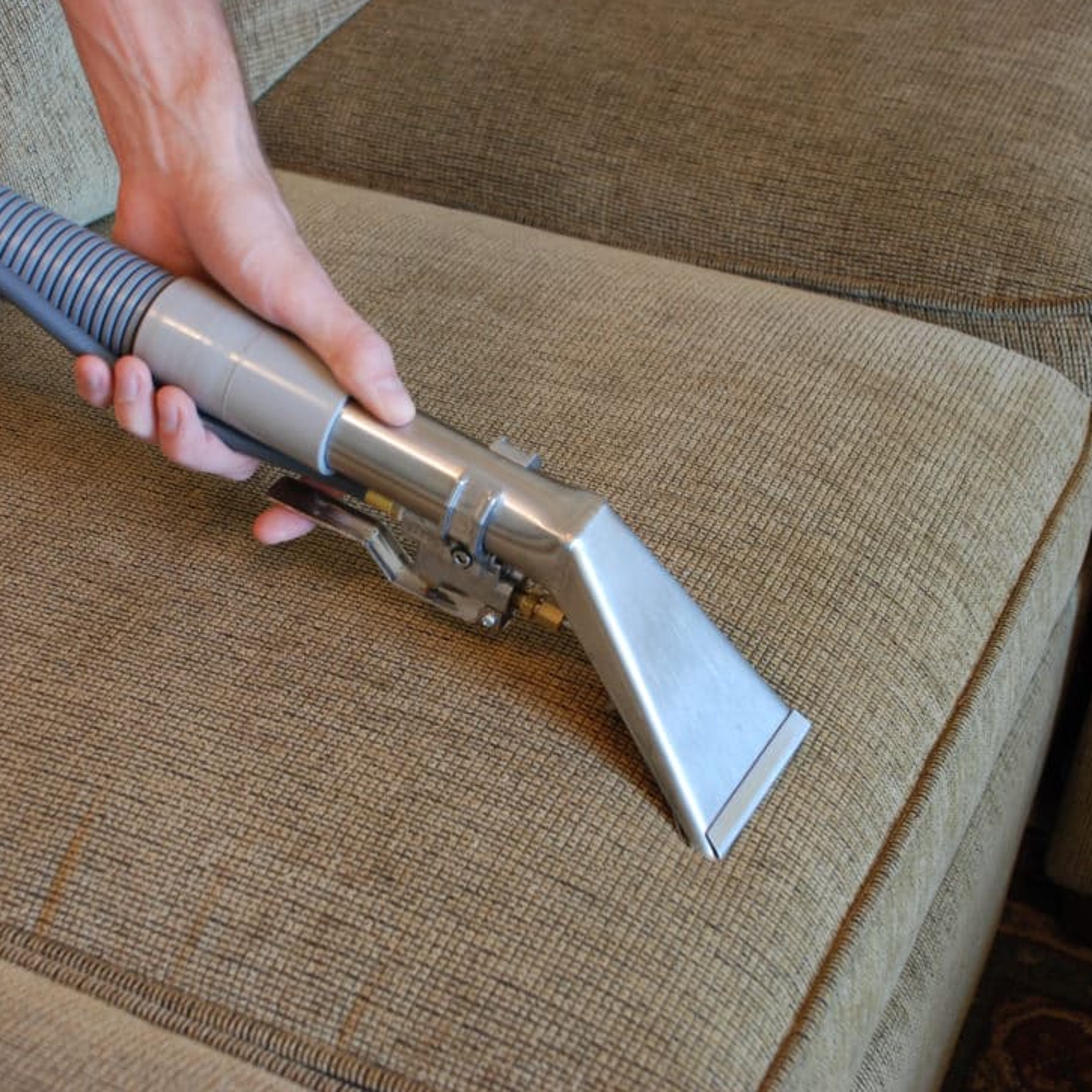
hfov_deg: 27.7
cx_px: 461
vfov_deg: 27.7
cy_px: 539
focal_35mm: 62
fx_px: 2213
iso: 400
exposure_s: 1/20
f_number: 4.2
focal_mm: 32
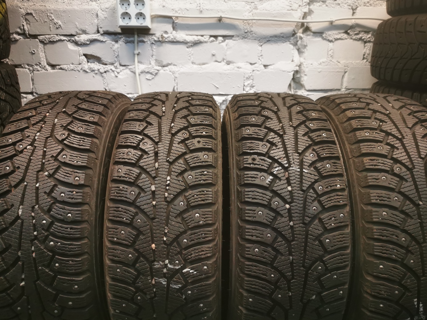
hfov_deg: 65.3
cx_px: 214
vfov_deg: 51.3
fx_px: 333
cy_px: 160
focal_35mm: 27
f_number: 1.6
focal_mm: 5.56
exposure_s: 1/50
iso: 250
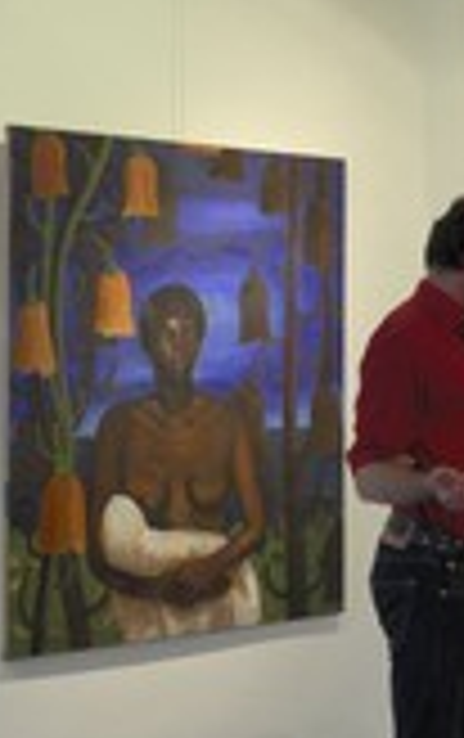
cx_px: 890
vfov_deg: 22.1
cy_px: 392
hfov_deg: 12.5
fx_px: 1895
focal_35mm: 94
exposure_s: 1/2
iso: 100
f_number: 7.1
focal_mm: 24
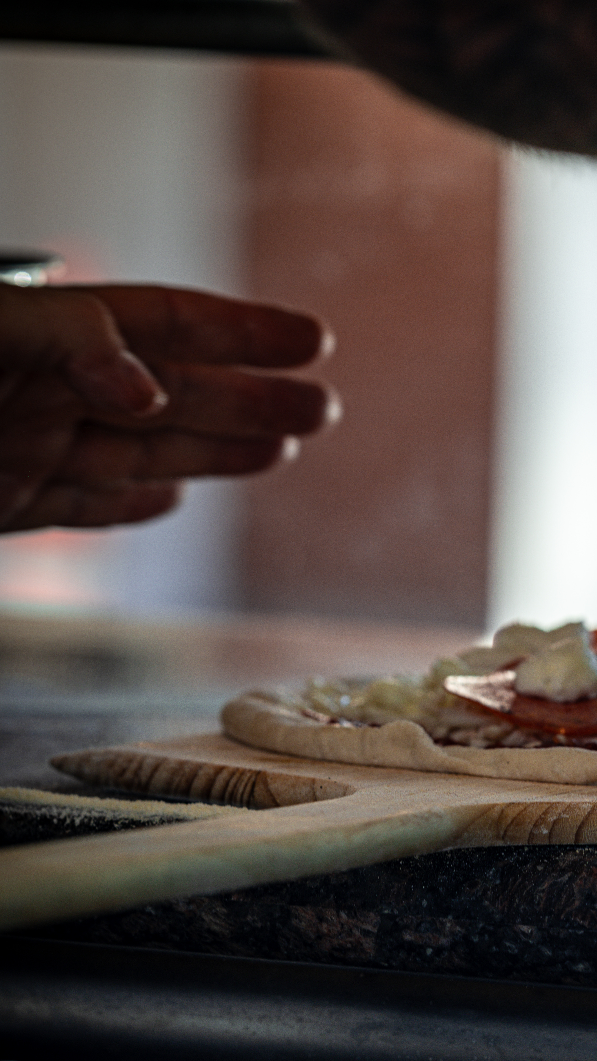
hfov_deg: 4.9
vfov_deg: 8.6
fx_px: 7035
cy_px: 735
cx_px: 597
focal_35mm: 250
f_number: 4
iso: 64
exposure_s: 1/125
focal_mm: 135
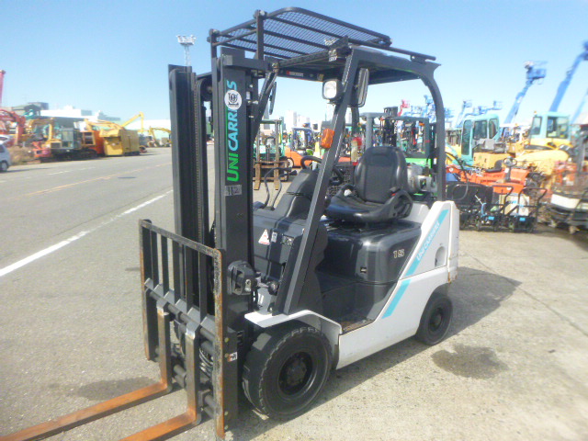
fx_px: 425
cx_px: 294
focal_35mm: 25
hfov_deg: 69.4
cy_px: 220
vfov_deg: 54.9
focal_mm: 4.5
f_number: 9
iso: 400
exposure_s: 1/1000
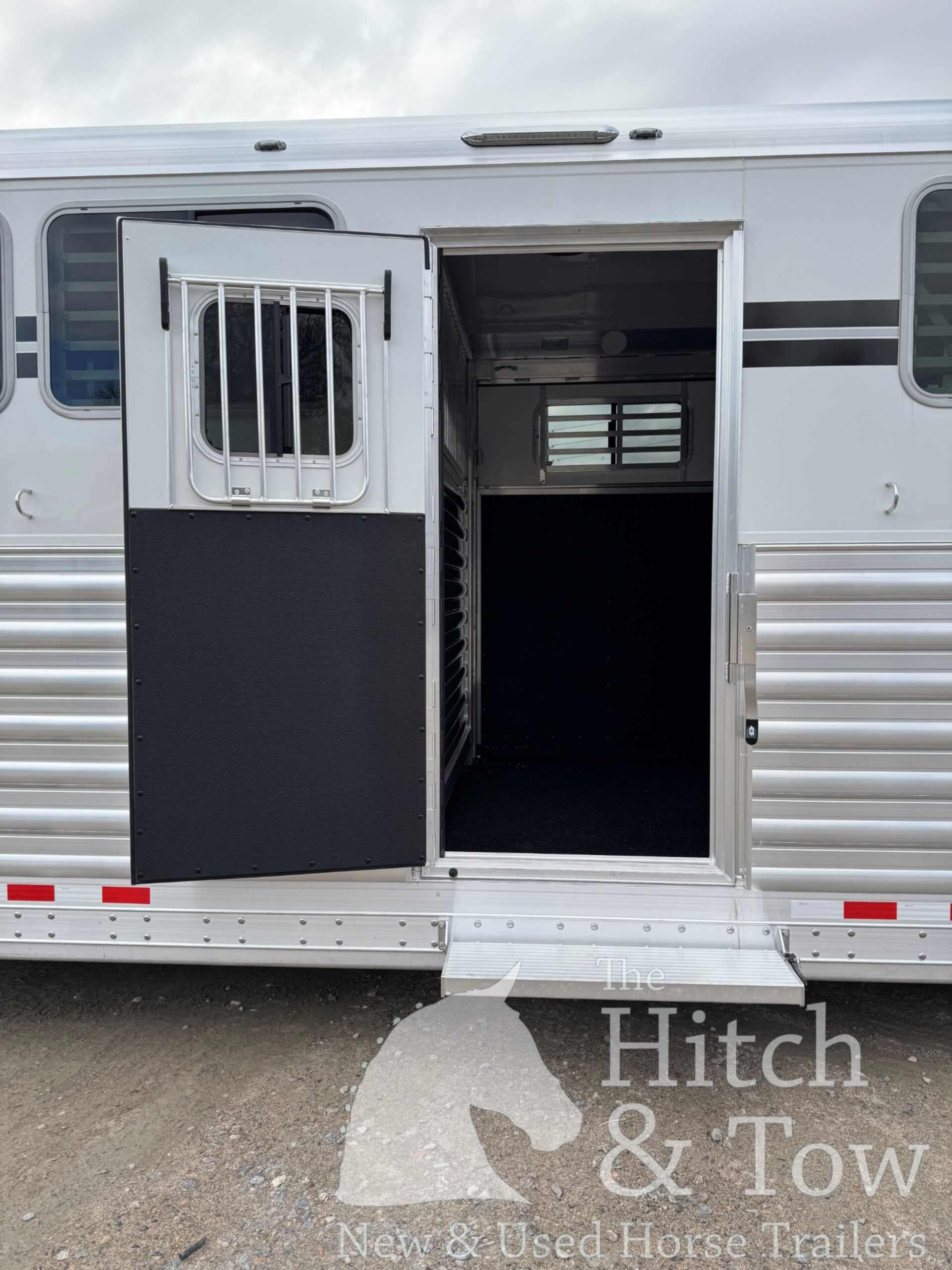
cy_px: 635
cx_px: 476
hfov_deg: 56.8
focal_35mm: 24
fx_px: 880
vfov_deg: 71.6
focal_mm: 6.76
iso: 80
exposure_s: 1/1818
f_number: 1.78
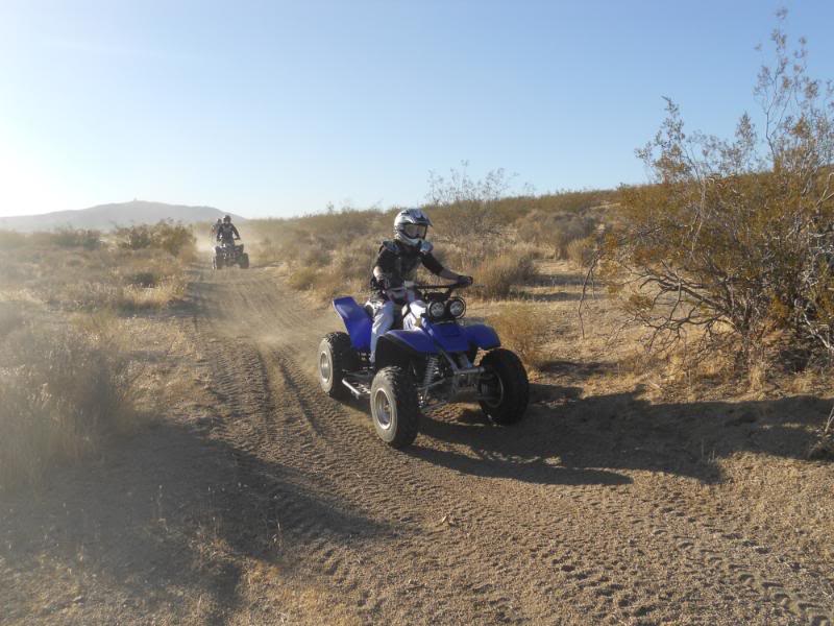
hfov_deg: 56.8
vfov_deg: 44.2
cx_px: 417
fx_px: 771
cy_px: 313
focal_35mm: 32
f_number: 3.5
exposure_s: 1/800
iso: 80
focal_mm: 5.8
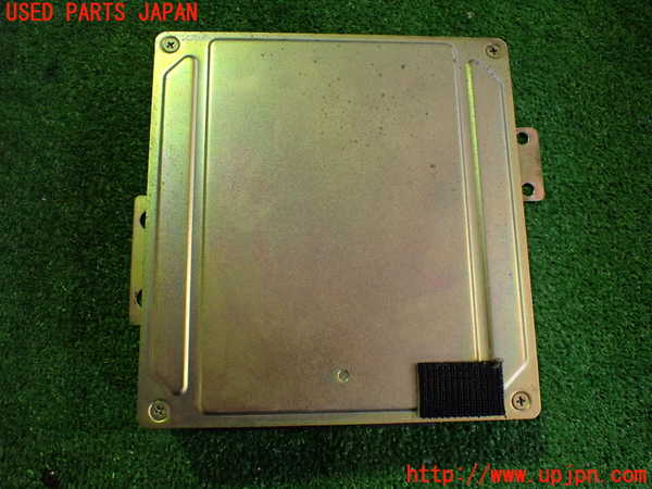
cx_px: 326
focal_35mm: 30
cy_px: 244
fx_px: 565
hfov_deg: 60.0
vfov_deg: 46.8
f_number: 2.3
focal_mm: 5.4
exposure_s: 1/125
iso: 500
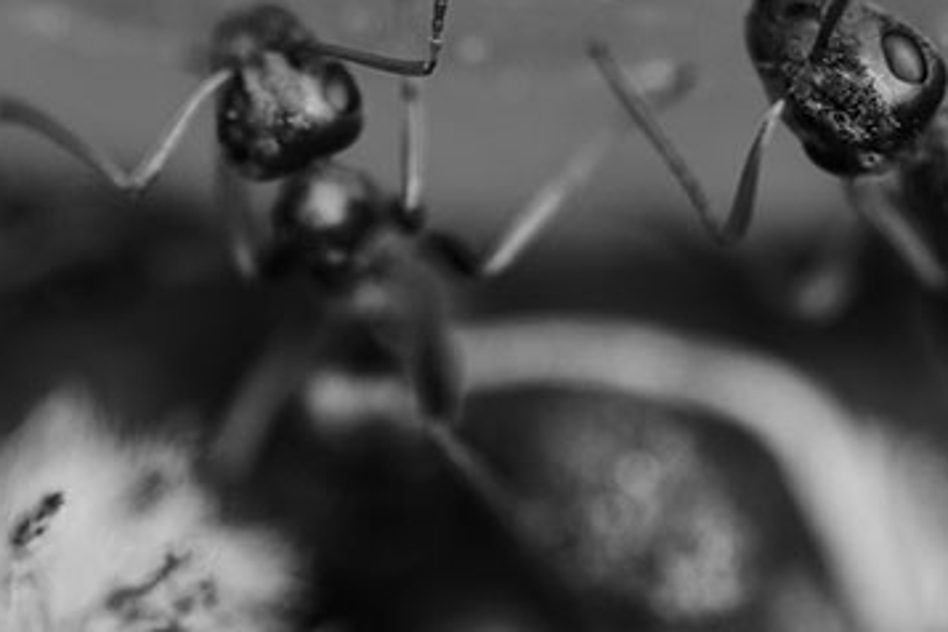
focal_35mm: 294
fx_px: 7741
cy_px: 224
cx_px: 651
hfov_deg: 7.0
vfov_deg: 4.7
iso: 320
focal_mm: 210
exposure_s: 1/250
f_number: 11
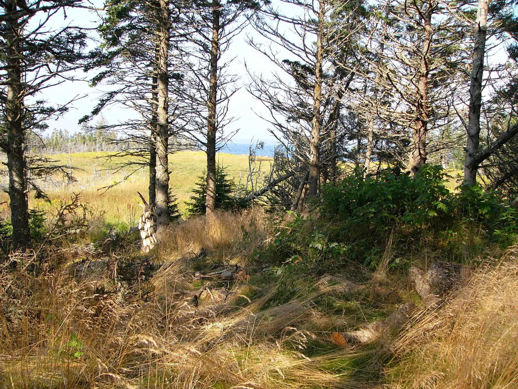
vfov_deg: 39.7
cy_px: 194
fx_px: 539
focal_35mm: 36
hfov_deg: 51.4
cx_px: 259
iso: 50
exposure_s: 1/160
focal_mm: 6
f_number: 4
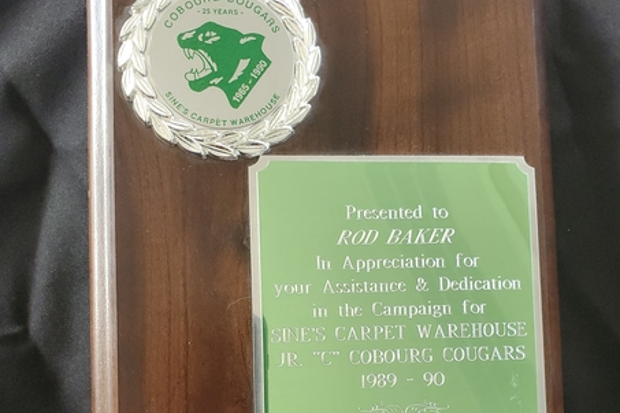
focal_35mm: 37
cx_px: 315
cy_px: 319
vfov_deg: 35.0
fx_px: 637
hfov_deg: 51.9
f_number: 2.4
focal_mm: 4.3
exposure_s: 1/120
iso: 320
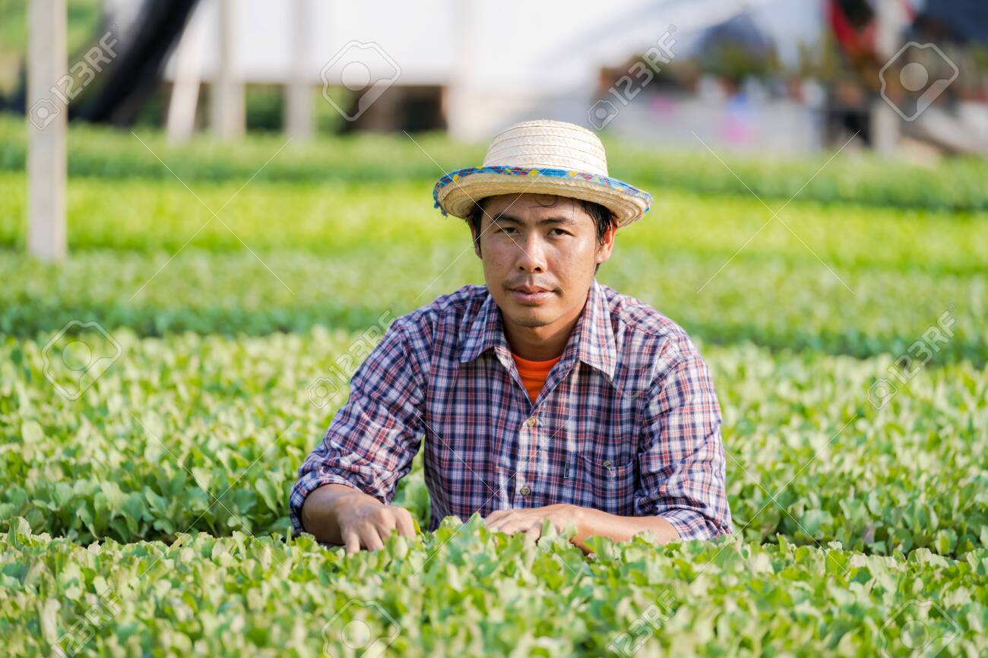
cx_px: 494
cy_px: 329
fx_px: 4115
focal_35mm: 150
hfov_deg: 13.7
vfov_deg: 9.1
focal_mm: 150
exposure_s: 1/400
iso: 100
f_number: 2.8
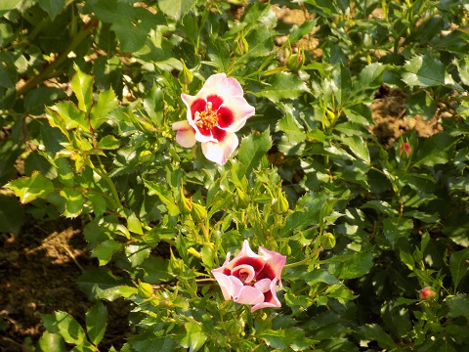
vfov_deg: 12.6
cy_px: 176
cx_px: 234
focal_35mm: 118
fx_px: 1599
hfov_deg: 16.7
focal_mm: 20.9
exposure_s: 1/125
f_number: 4.8
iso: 80
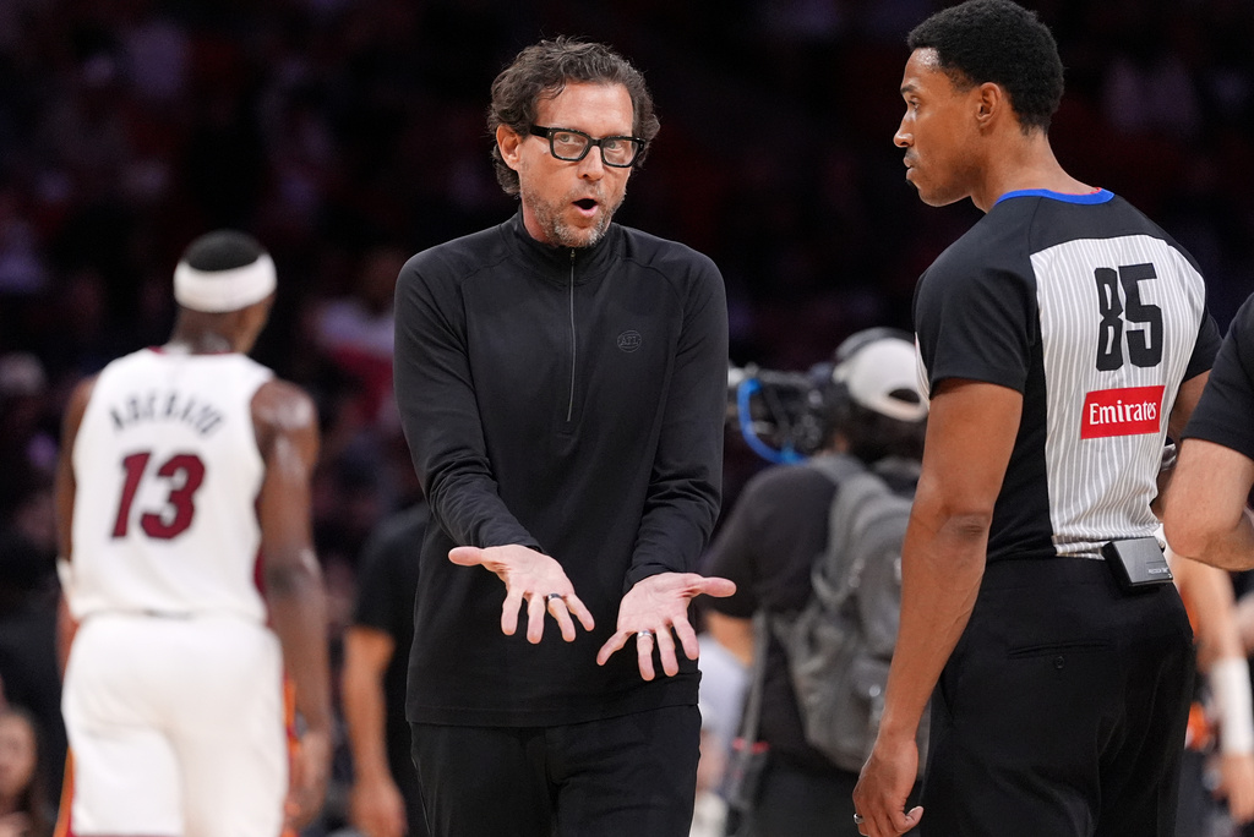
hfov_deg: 7.9
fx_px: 9027
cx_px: 627
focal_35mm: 259
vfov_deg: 5.3
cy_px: 418
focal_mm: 173
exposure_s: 1/2000
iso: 4000
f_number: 2.8
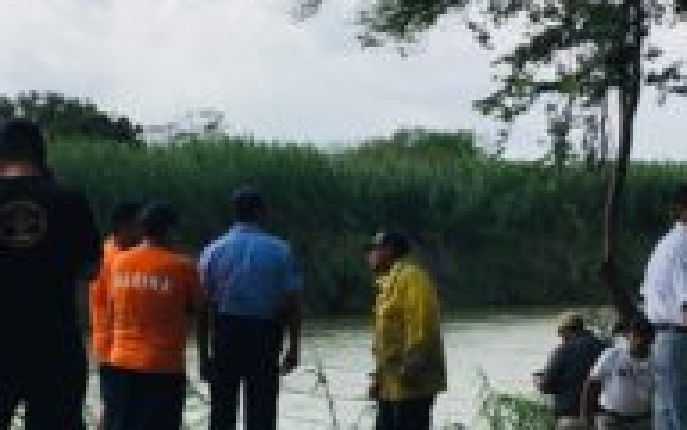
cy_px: 288
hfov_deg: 30.2
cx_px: 302
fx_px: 1273
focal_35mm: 68
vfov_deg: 19.1
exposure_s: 1/2564
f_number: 2.2
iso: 25
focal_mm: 4.15
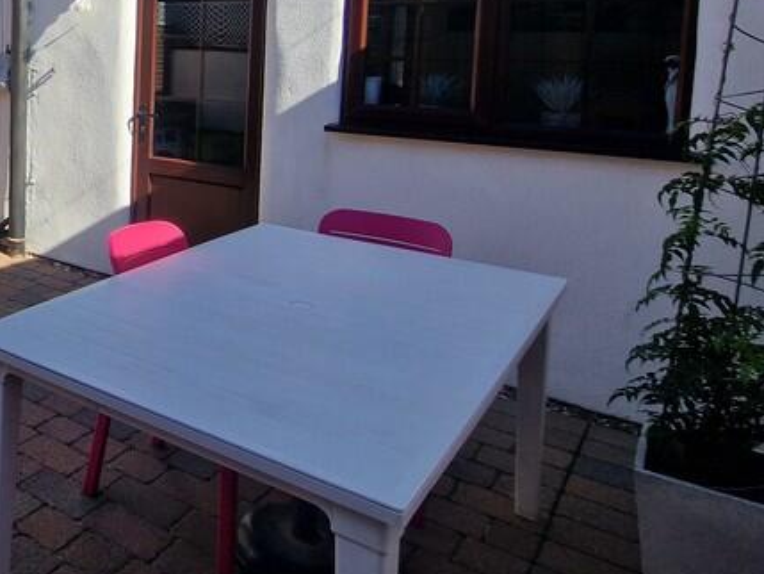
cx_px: -61
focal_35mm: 31
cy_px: 73
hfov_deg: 45.3
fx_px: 684
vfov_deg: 42.3
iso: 50
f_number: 2.2
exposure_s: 1/1444
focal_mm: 2.2
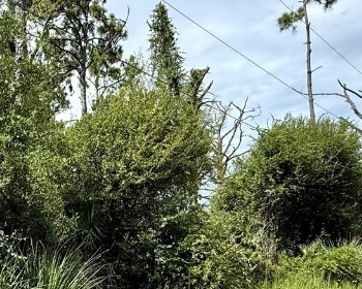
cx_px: 92
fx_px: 429
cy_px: 239
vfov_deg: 35.9
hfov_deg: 44.3
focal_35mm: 40
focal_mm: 2.22
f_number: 2.2
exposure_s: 1/1211
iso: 64
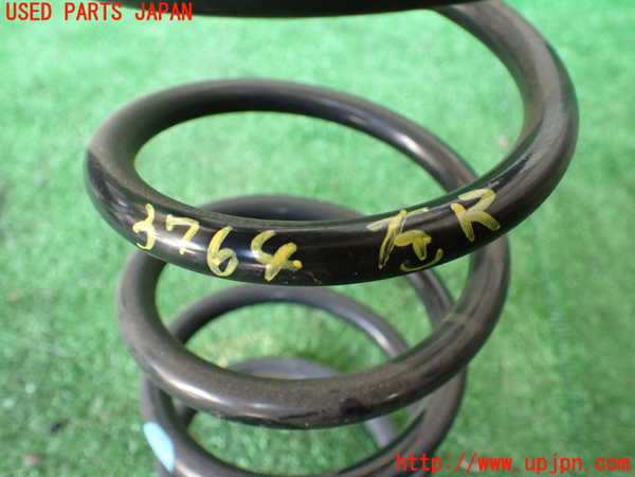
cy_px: 238
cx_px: 318
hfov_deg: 60.0
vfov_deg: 46.8
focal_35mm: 30
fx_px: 550
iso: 800
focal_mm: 5.4
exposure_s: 1/80
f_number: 2.3
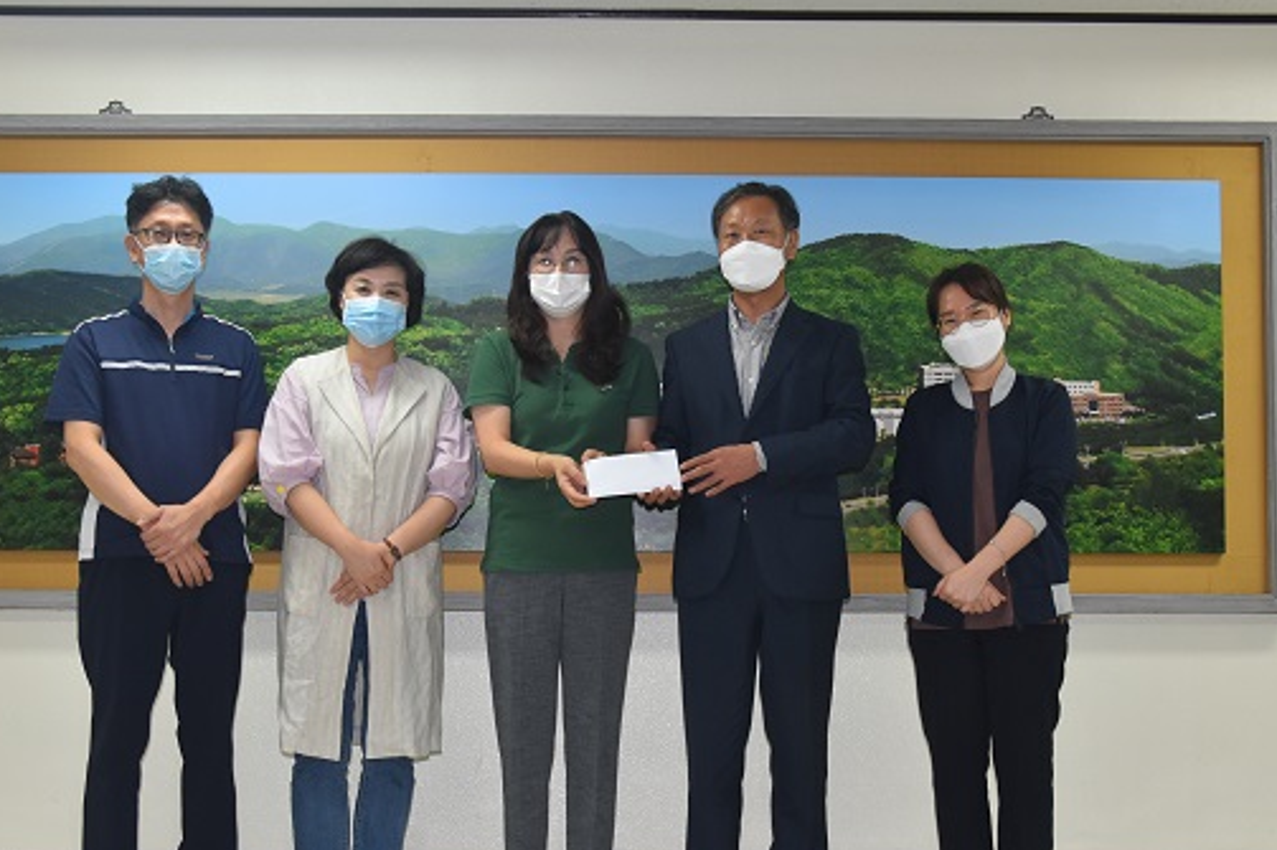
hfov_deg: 46.4
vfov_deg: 31.8
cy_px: 515
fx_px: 1489
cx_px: 592
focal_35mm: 42
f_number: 5
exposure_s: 1/100
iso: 800
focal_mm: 22
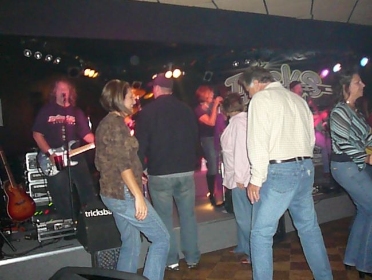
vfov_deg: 40.7
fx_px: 376
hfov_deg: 52.6
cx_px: 186
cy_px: 140
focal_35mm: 35
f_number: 2.8
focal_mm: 5.2
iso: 1000
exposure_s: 1/30
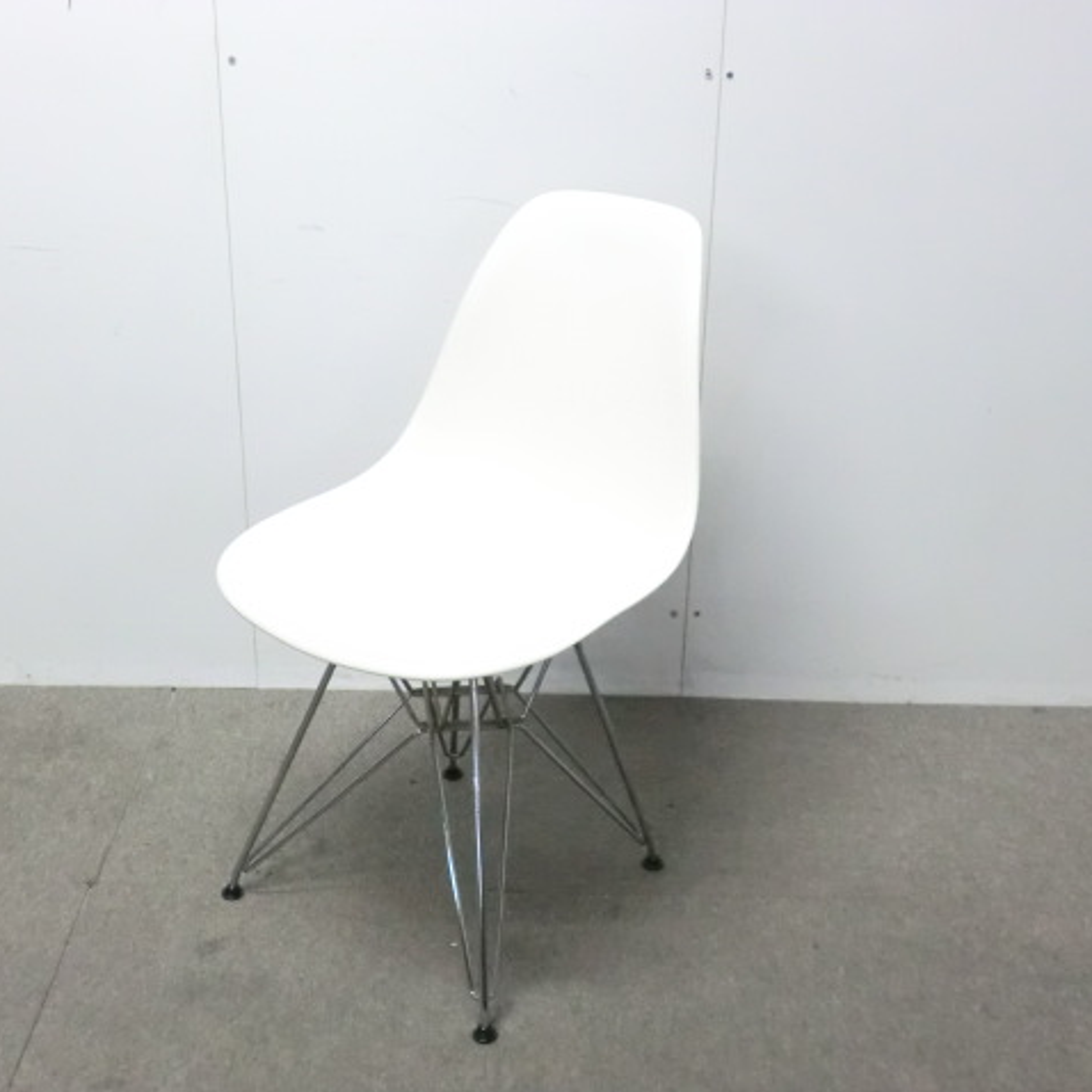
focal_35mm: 45
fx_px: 1606
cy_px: 546
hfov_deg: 37.5
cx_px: 498
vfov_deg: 37.6
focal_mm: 6.9
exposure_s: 1/40
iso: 800
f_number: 3.9
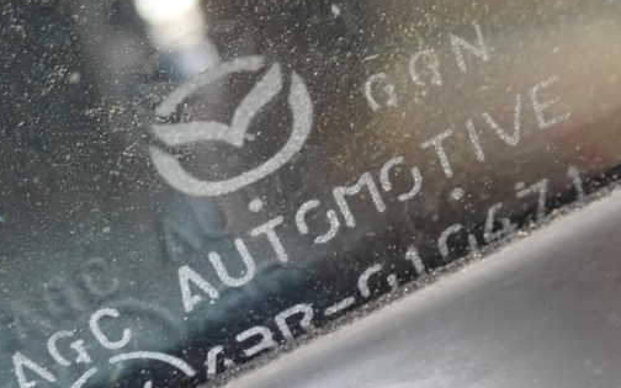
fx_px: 982
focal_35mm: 58
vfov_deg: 22.3
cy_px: 223
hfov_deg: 35.0
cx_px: 262
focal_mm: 8.41
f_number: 3.1
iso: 2000
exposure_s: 1/50
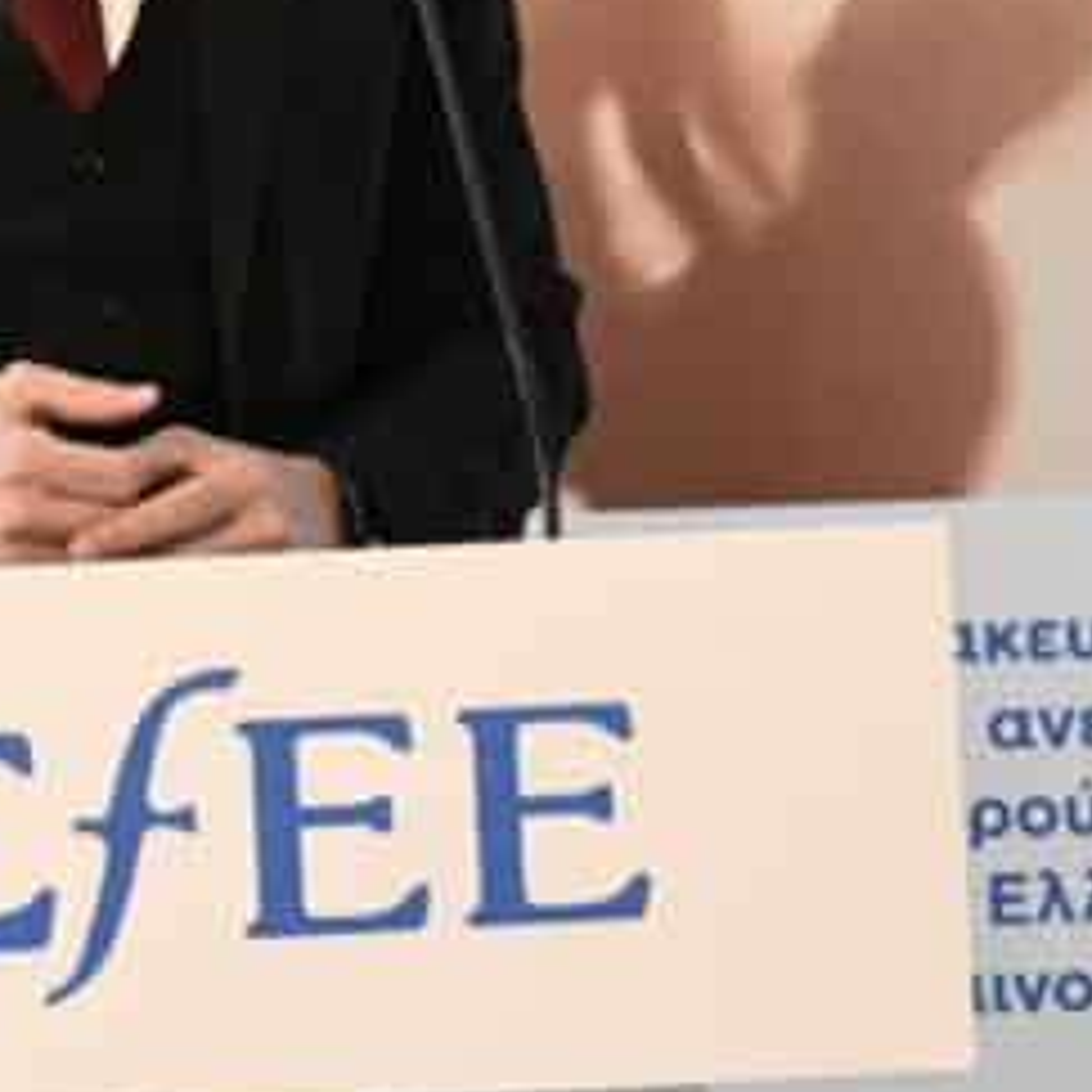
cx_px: 355
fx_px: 12956
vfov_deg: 4.8
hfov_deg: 4.8
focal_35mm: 363
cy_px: 40
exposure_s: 1/320
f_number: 4
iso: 8000
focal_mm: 135
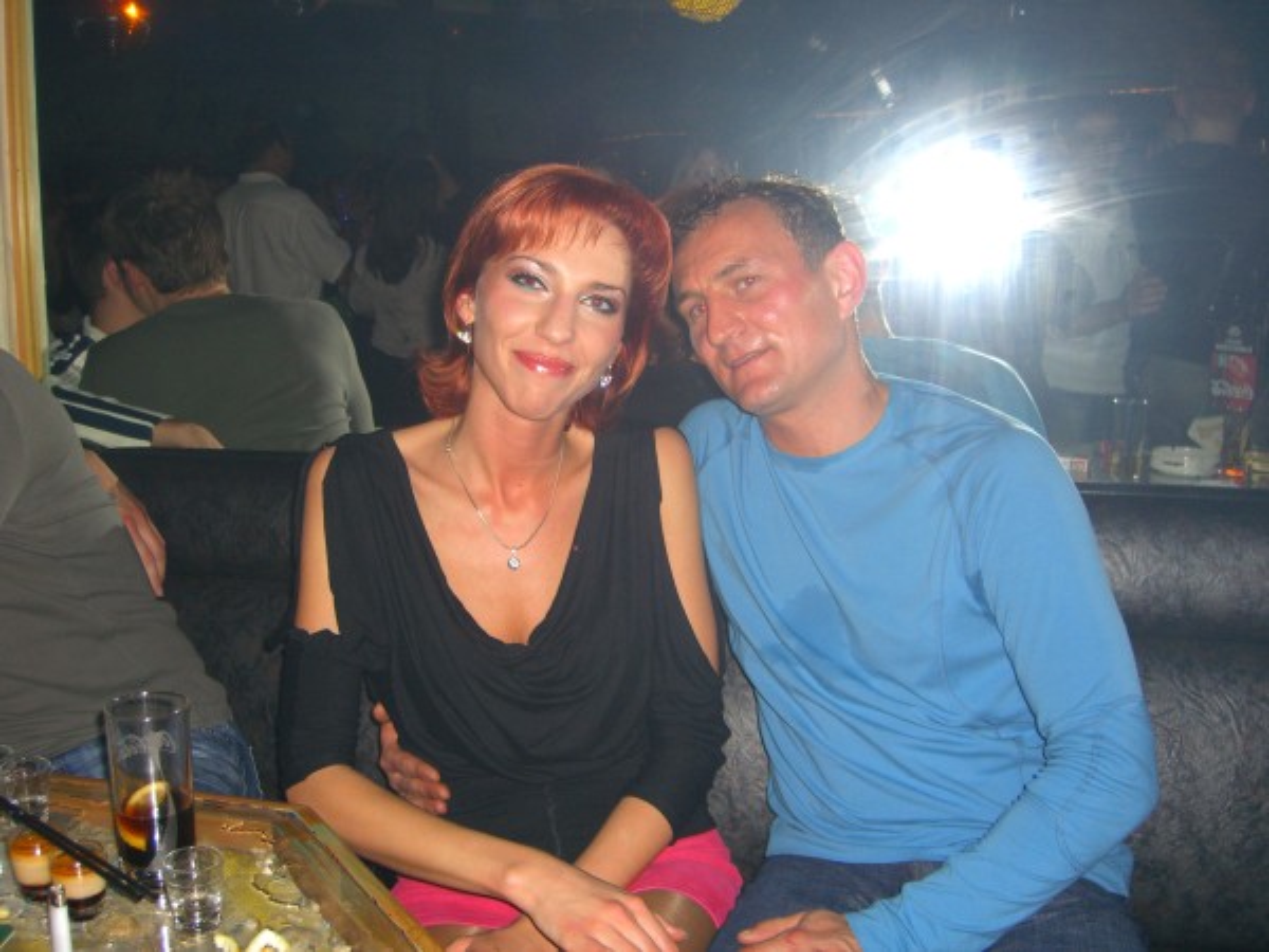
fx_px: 1393
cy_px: 476
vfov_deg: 37.7
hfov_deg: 49.0
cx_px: 634
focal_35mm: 38
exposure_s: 1/60
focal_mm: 7.9
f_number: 2.8
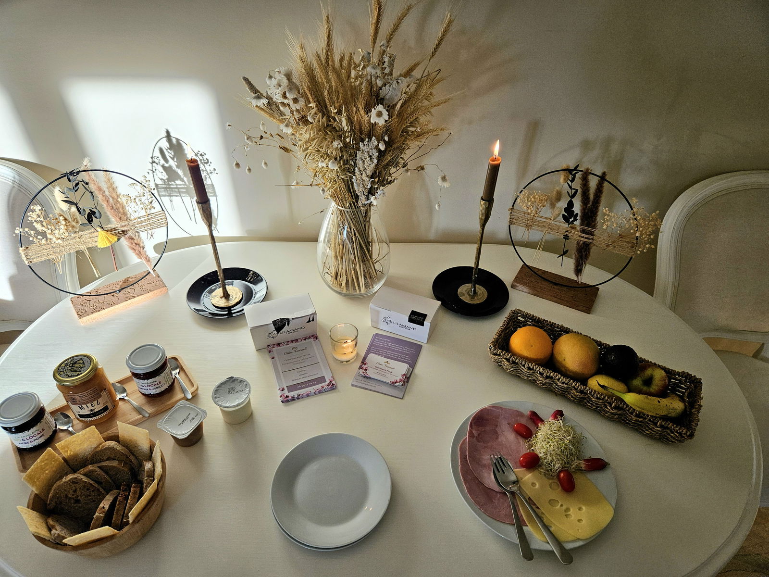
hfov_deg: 73.9
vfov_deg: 58.9
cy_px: 288
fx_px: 511
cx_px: 384
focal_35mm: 23
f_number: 1.8
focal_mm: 5.4
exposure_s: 1/182
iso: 80
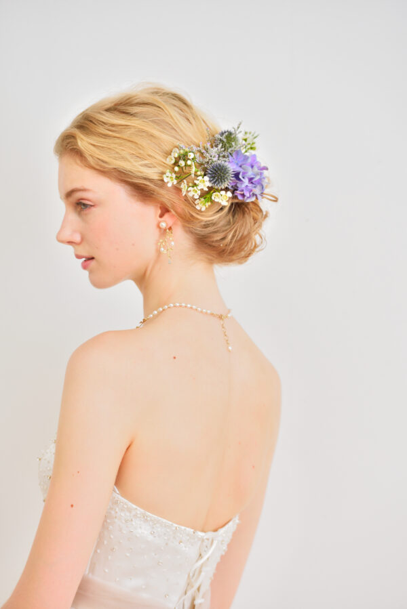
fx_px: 2287
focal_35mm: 135
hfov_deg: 10.2
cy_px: 304
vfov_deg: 15.2
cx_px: 204
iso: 100
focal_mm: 135
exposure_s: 1/200
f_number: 4
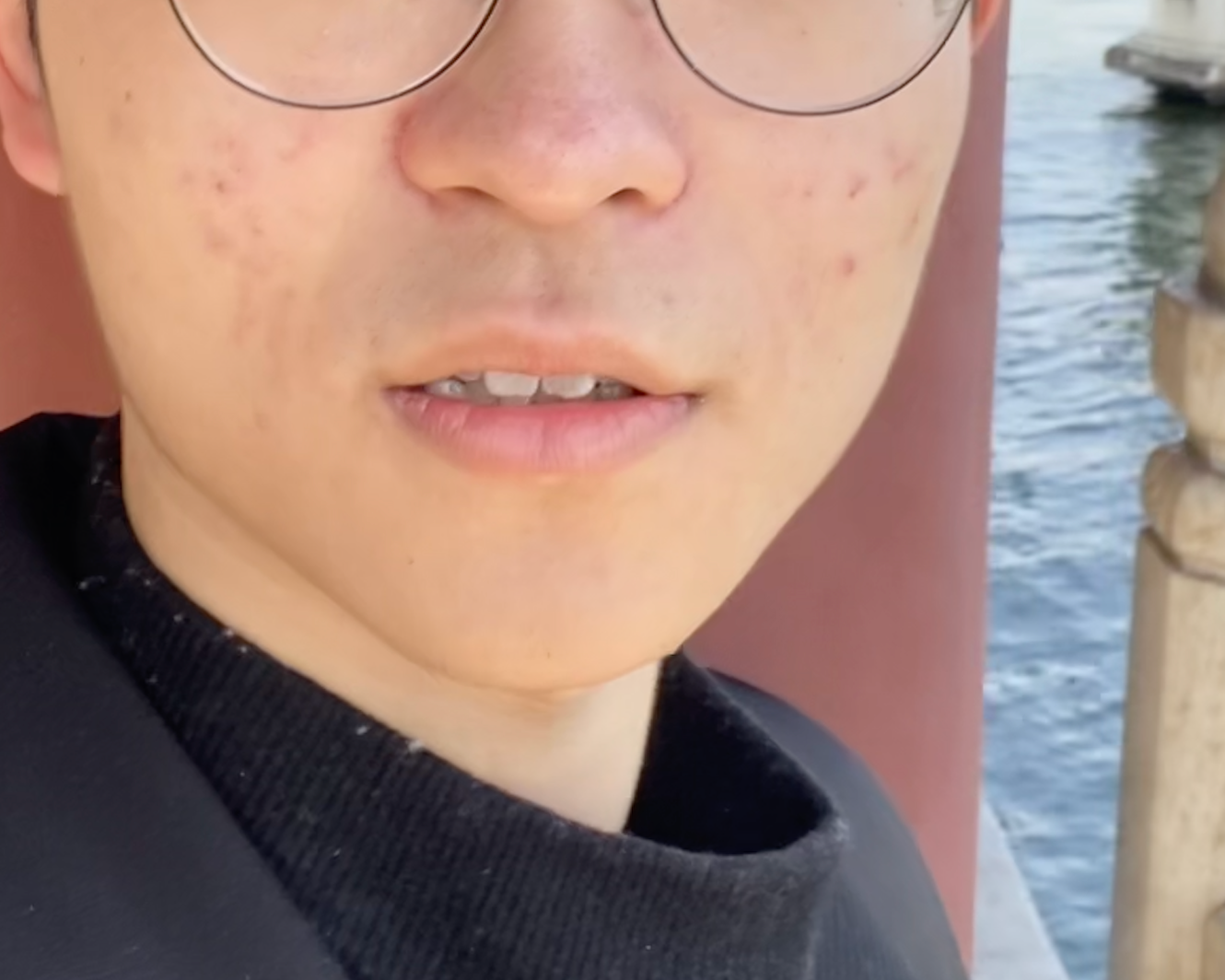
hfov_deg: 27.9
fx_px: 2465
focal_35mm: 68
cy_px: 171
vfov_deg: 22.1
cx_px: 553
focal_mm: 2.71
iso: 25
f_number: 2.2
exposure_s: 1/122
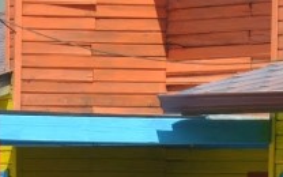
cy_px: 270
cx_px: -99
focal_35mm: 592
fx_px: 4566
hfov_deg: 3.5
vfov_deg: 2.2
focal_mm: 70
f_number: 5.6
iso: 140
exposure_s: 1/500
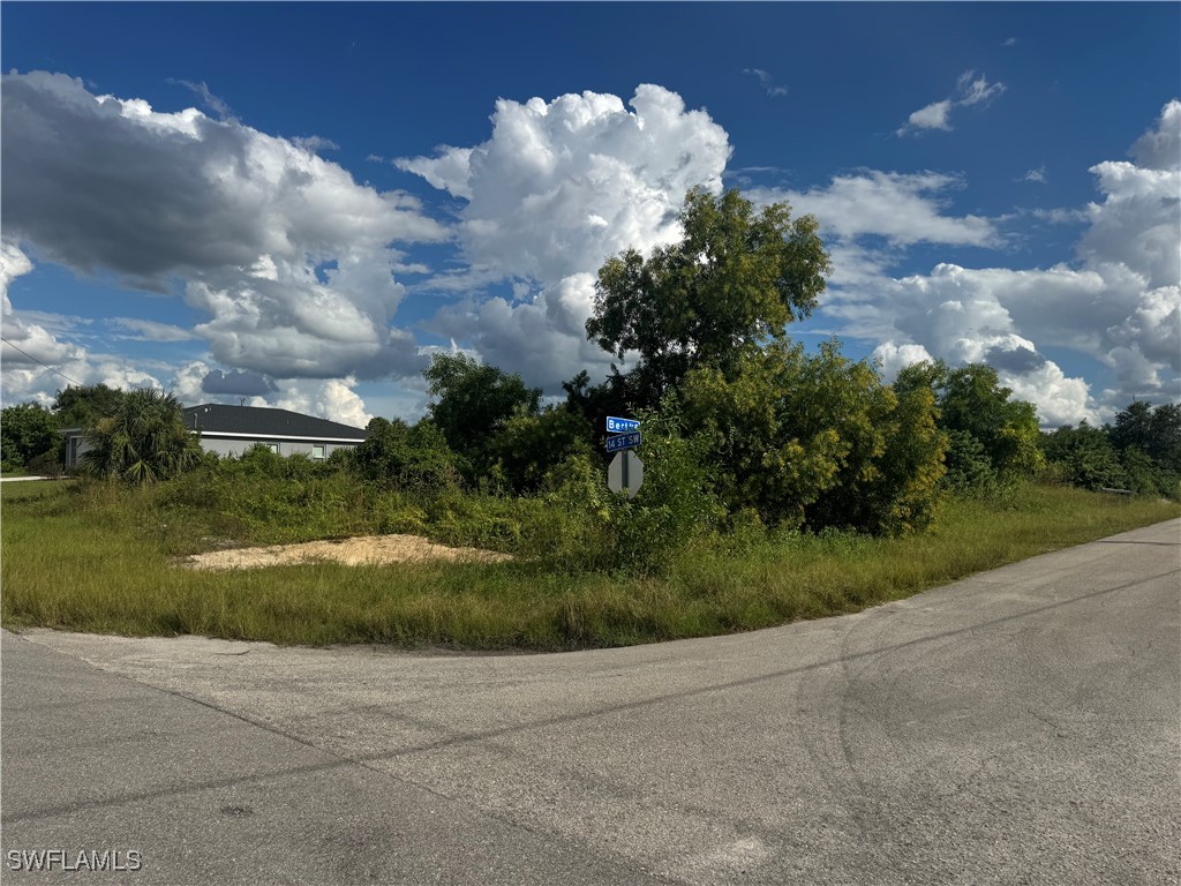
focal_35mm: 24
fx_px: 819
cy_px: 443
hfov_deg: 71.6
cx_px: 590
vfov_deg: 56.8
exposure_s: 1/7937
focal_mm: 6.76
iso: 80
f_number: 1.78
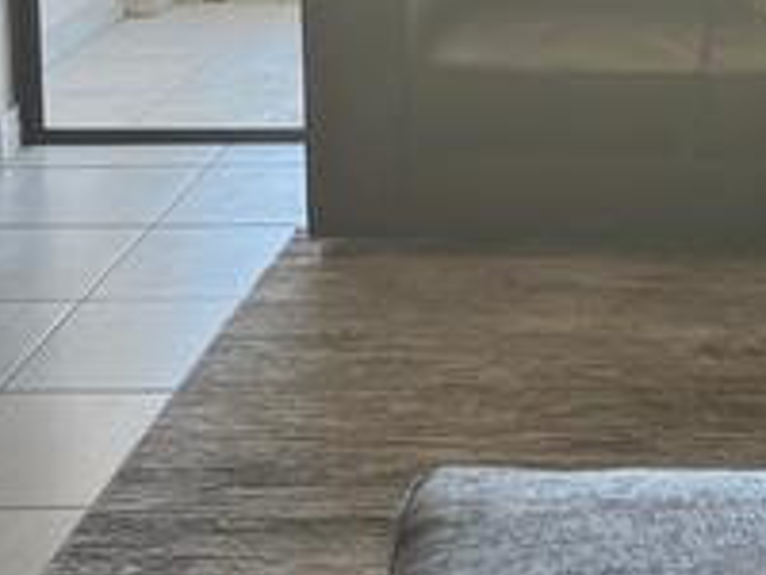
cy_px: -238
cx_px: 724
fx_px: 2301
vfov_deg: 13.5
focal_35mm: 104
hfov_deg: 18.5
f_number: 1.6
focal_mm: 5.1
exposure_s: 1/164
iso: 64
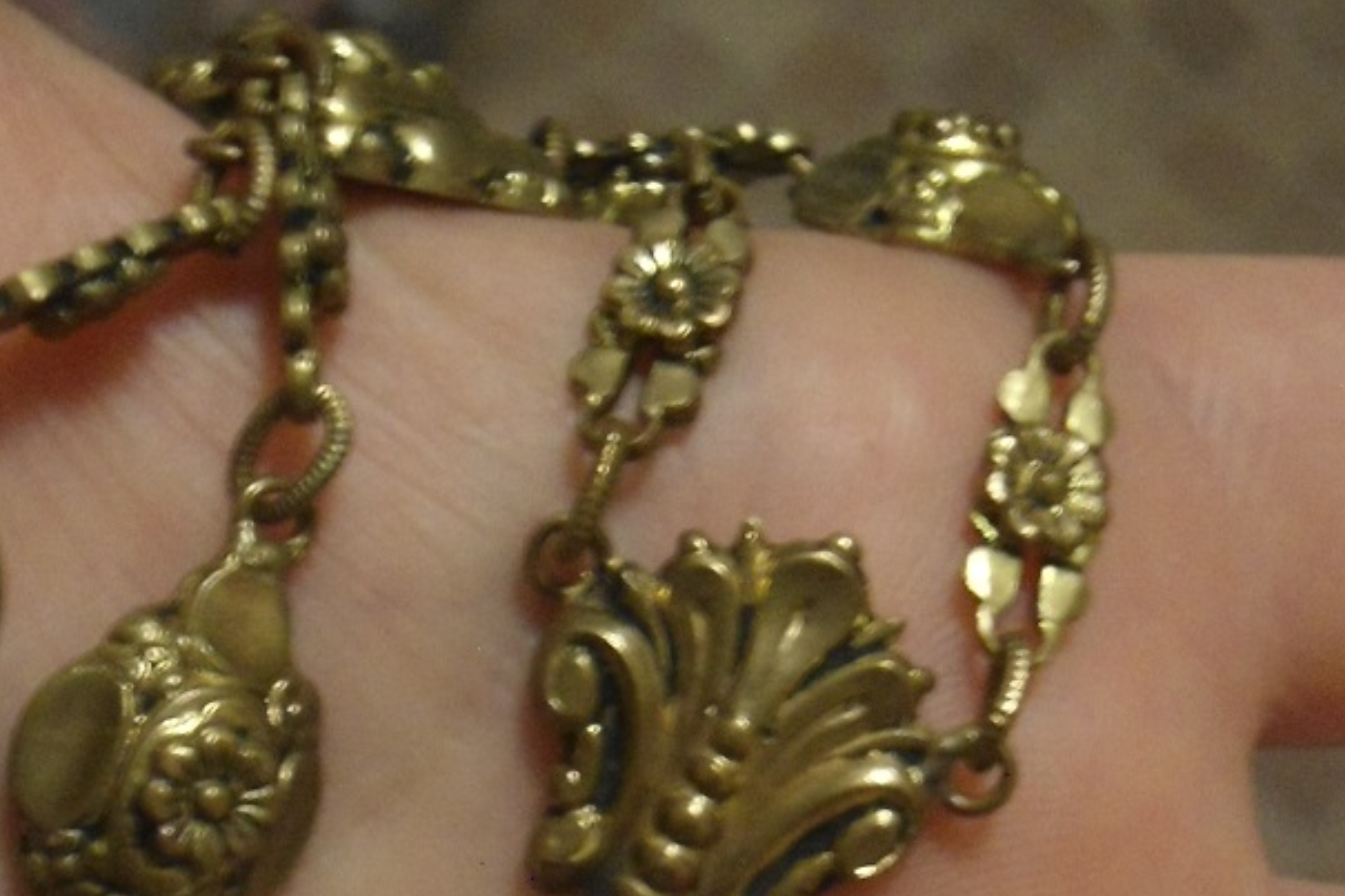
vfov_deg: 13.6
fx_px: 3660
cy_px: 1072
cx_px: 338
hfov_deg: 20.7
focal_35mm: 98
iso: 400
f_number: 3.5
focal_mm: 7.9
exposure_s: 1/8
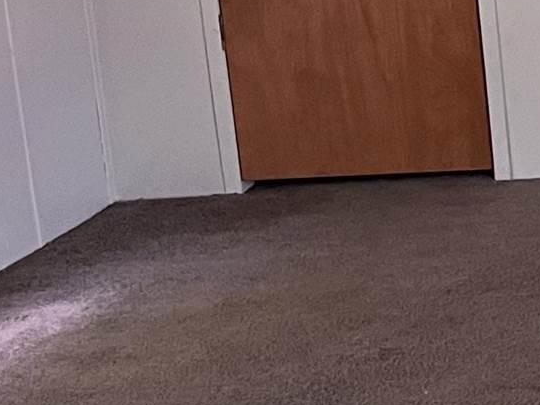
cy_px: -46
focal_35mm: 148
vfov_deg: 9.9
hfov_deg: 11.0
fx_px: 2309
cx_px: 1338
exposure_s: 1/60
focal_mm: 5.7
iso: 200
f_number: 1.5
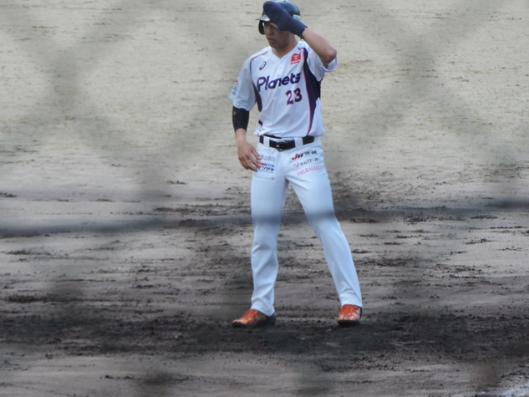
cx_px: 239
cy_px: 163
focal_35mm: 594
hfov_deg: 3.3
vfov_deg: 2.5
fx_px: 9079
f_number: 4.9
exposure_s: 1/250
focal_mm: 83.8
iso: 160
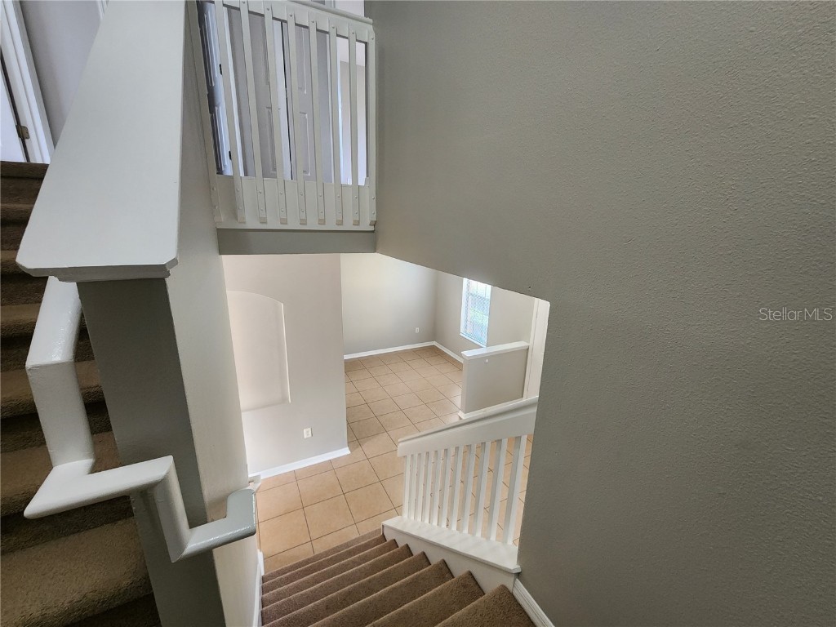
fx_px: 314
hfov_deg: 106.2
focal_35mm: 13
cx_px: 418
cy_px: 314
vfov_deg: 89.9
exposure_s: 1/40
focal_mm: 2.2
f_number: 2.2
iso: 320
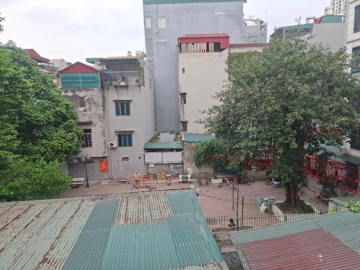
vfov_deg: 58.9
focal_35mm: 23
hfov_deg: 73.9
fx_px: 239
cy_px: 135
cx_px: 180
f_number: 1.8
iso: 50
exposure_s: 1/627
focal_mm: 5.54
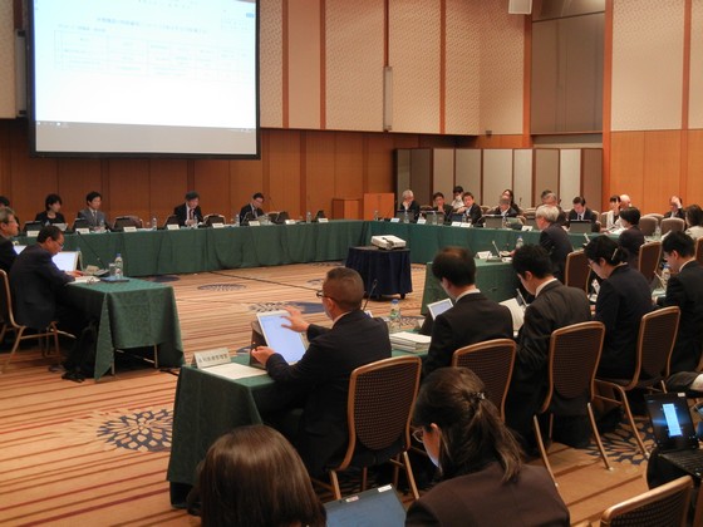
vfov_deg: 32.2
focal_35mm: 45
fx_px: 914
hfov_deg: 42.1
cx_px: 352
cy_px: 264
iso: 400
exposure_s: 1/11.5
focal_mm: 8.1
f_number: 3.8
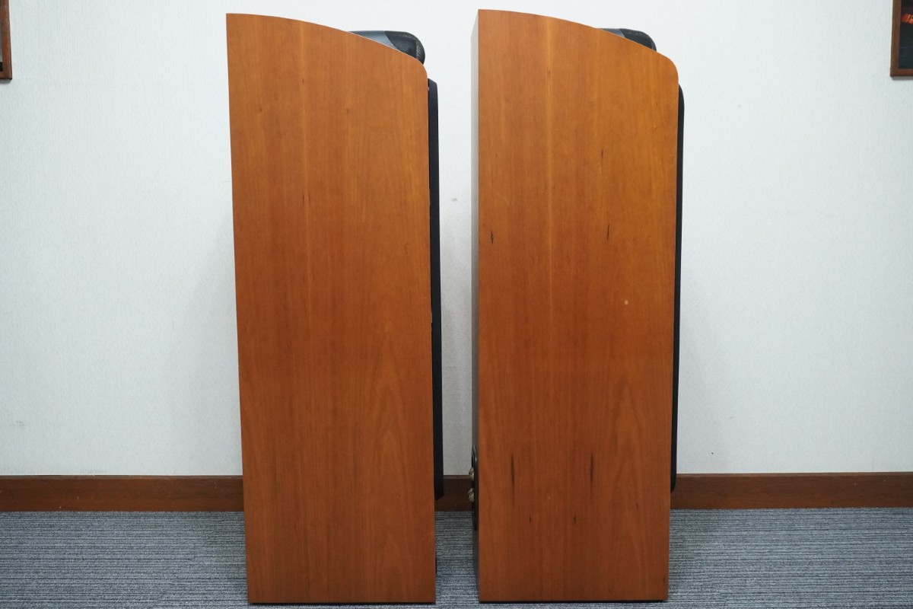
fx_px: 837
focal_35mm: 33
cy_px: 304
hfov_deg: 57.2
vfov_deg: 40.0
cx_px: 456
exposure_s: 1/50
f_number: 5.6
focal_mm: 22
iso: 3200
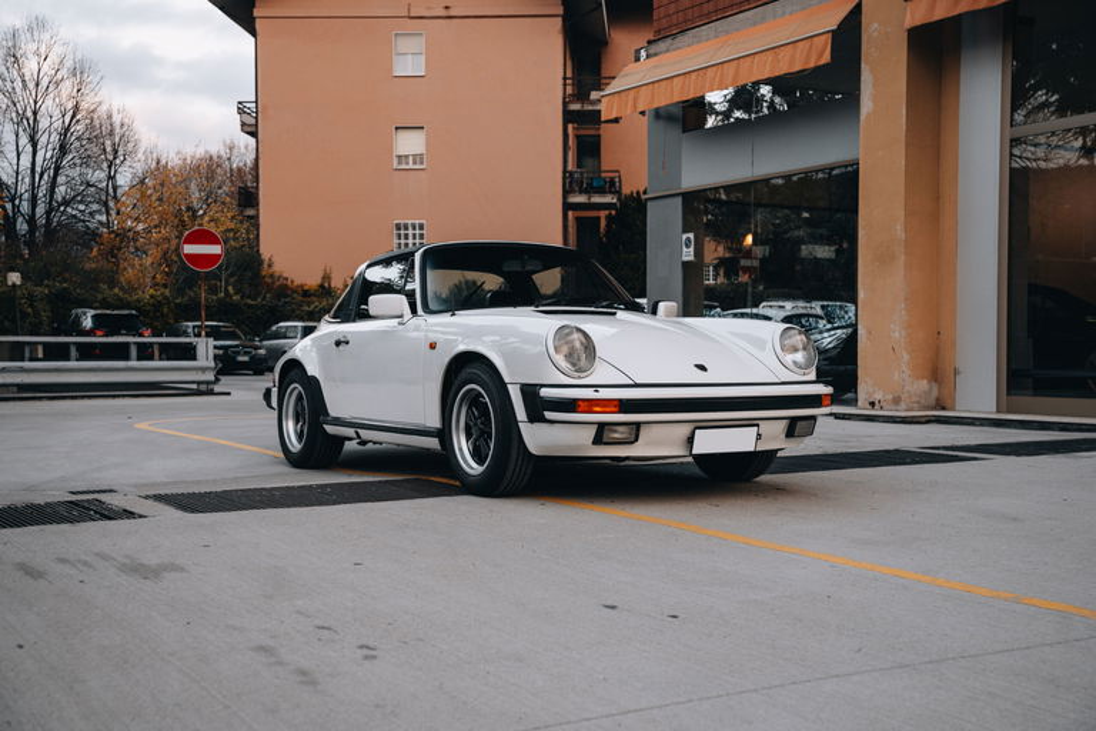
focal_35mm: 42
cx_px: 548
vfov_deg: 31.9
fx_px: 1279
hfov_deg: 46.4
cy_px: 366
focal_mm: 42
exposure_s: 1/320
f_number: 4
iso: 800
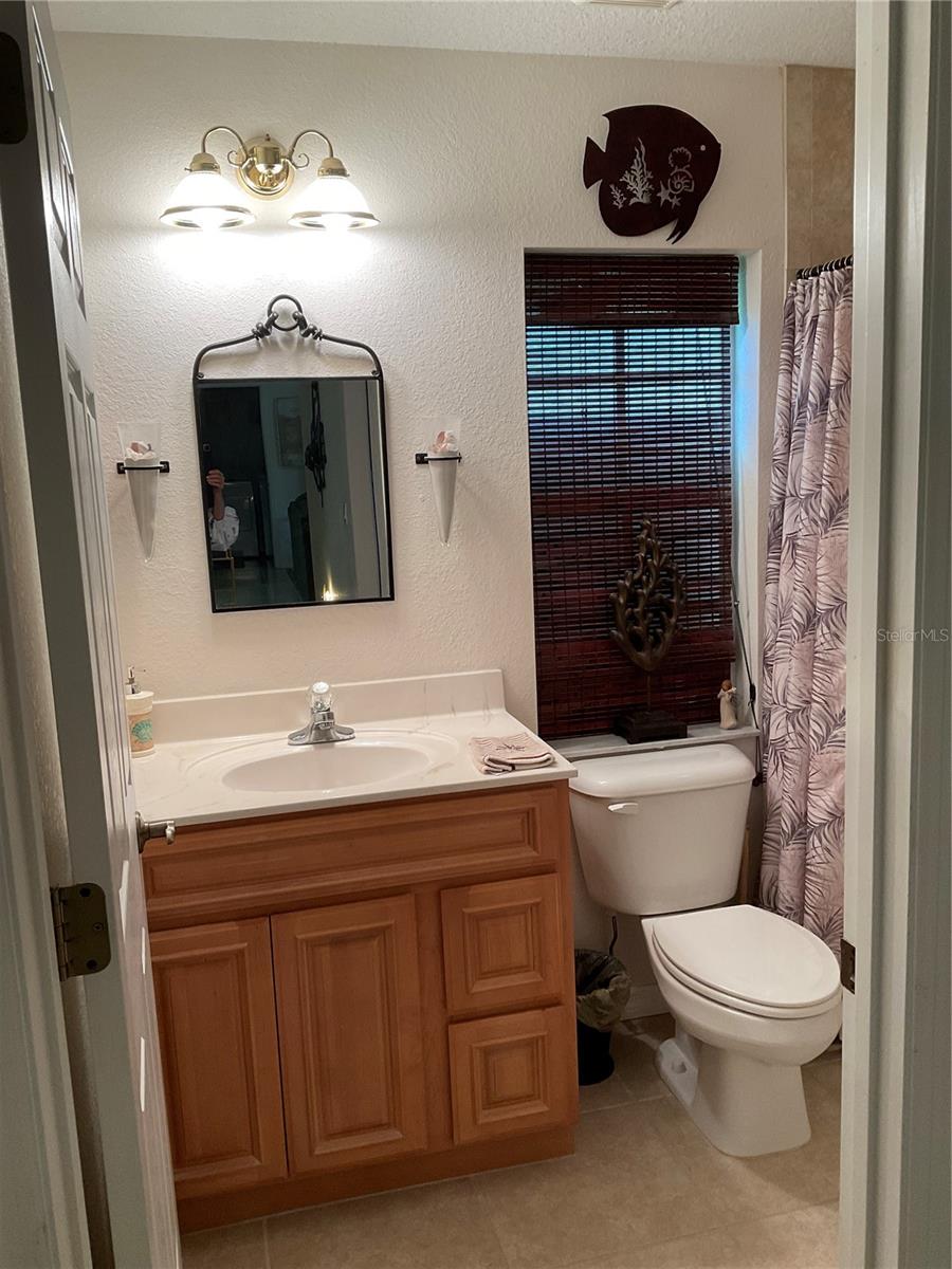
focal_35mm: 29
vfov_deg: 61.7
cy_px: 634
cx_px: 476
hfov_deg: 48.2
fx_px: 1063
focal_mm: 3
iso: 50
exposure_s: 1/60
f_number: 1.8
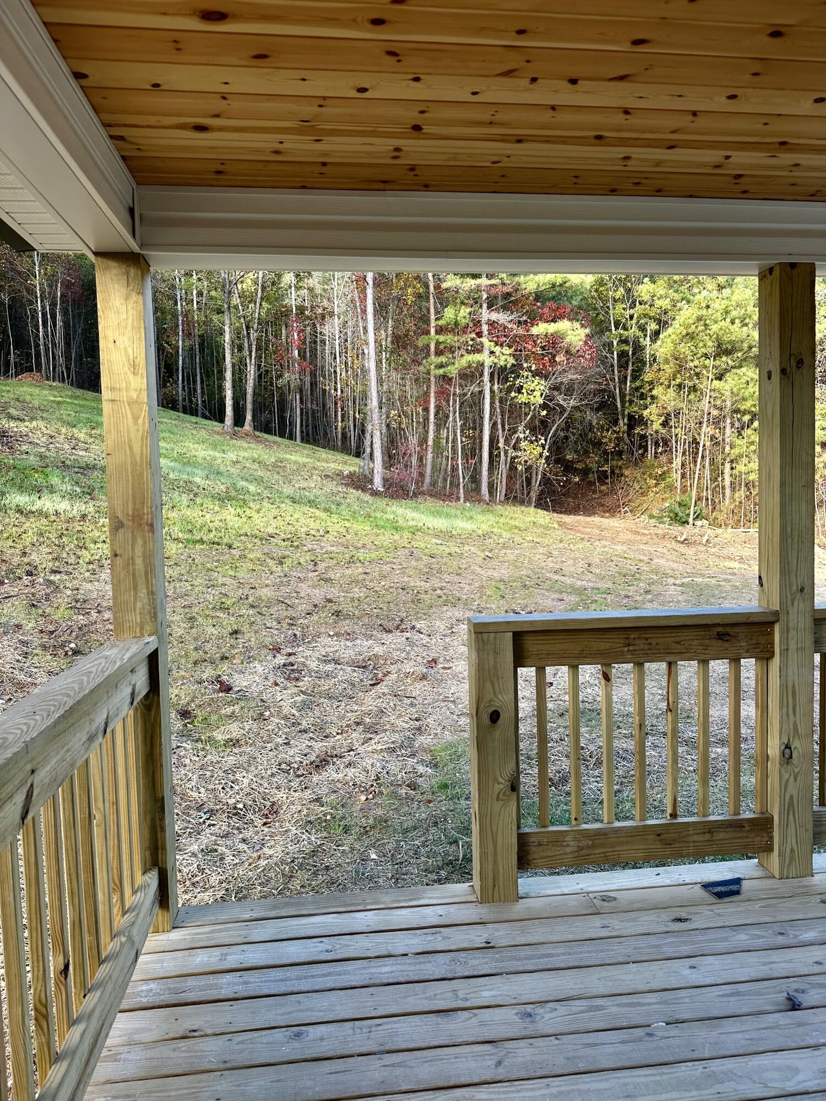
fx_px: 764
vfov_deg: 71.6
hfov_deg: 56.8
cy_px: 550
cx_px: 413
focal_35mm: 24
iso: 64
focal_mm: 6.86
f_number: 1.78
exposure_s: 1/188
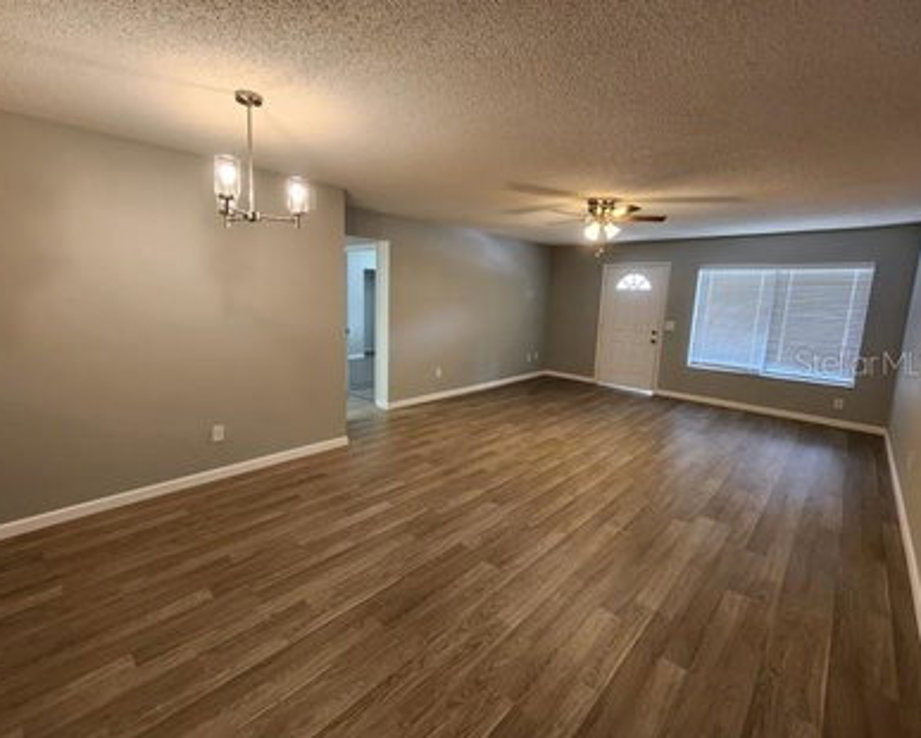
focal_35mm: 14
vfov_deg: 88.0
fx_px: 382
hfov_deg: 100.6
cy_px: 362
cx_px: 437
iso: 250
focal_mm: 2.2
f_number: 2.2
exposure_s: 1/60
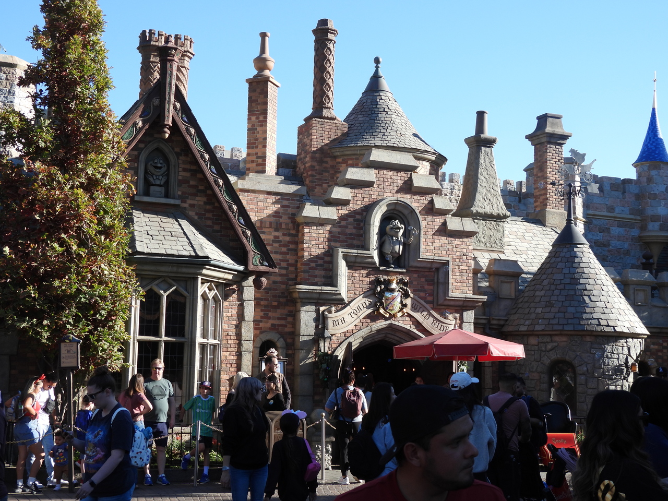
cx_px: 334
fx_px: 965
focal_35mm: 50
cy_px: 250
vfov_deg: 29.1
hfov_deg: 38.2
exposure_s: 1/500
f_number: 3.5
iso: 100
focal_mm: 8.9
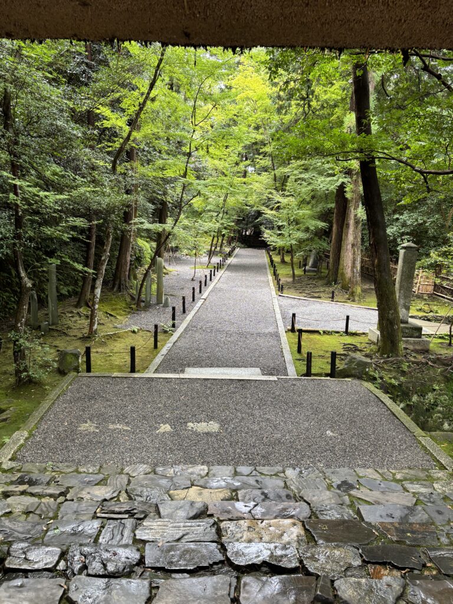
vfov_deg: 67.3
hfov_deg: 53.1
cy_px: 302
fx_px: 454
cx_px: 226
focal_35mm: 26
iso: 125
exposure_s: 1/121
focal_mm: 5.96
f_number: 1.6
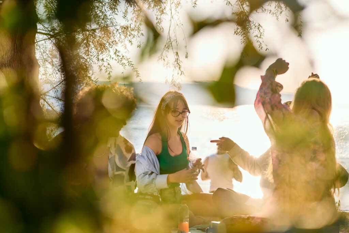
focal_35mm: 85
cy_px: 116
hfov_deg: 23.9
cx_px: 174
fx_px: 824
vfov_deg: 16.1
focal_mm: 85
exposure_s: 1/1000
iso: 160
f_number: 3.2
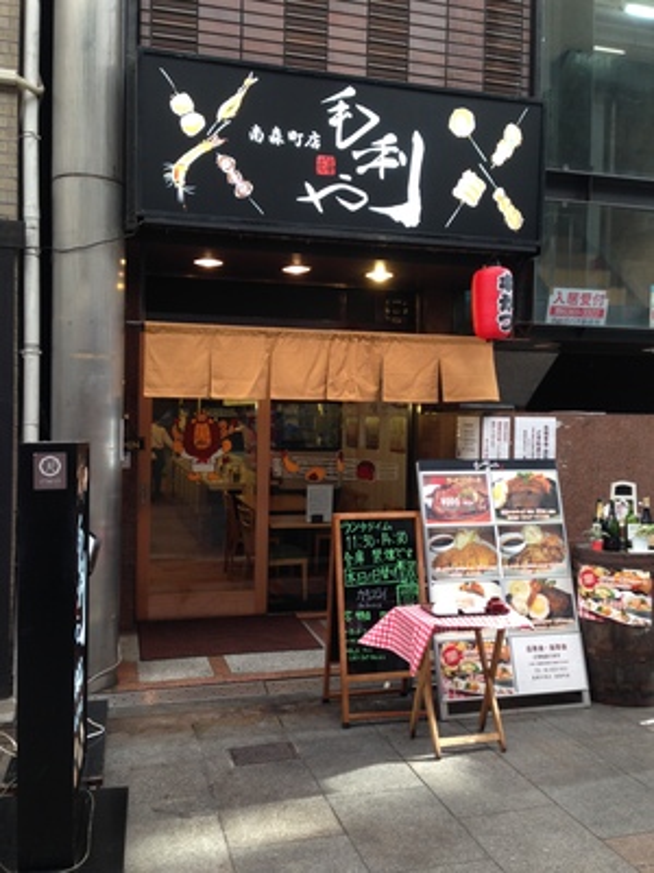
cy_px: 436
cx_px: 327
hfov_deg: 42.9
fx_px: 831
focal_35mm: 33
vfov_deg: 55.4
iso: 50
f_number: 2.4
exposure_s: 1/24
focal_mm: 4.12
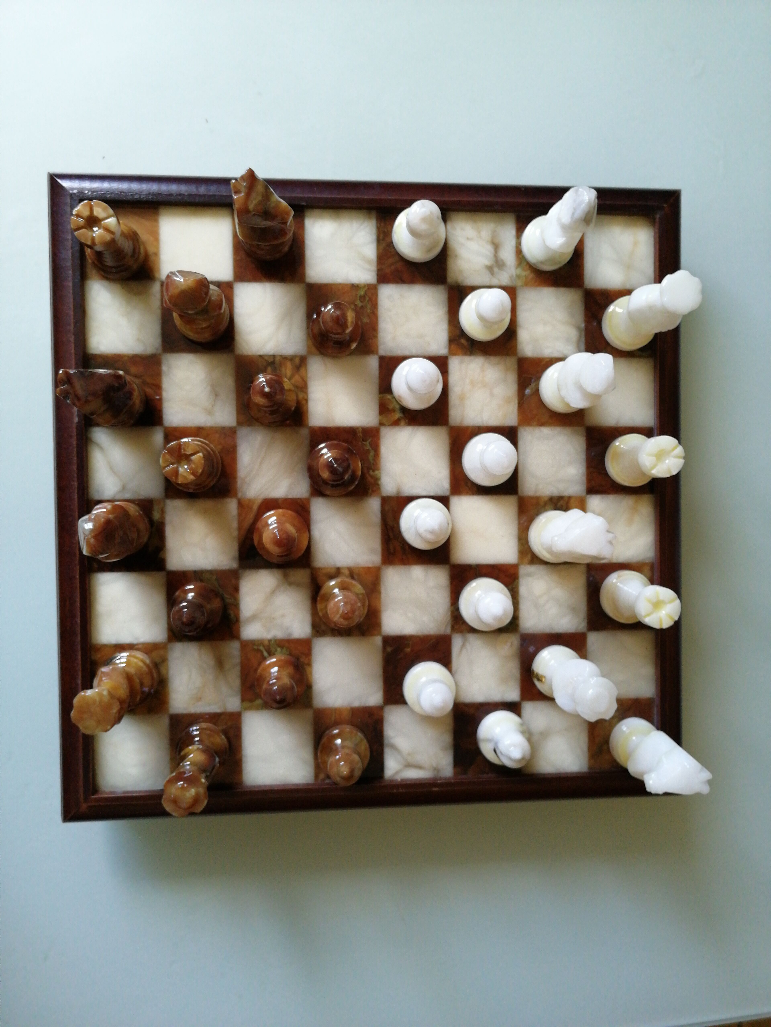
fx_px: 802
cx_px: 386
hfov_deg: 51.4
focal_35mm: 27
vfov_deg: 65.3
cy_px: 514
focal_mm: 3.95
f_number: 1.8
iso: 160
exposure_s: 1/33.3
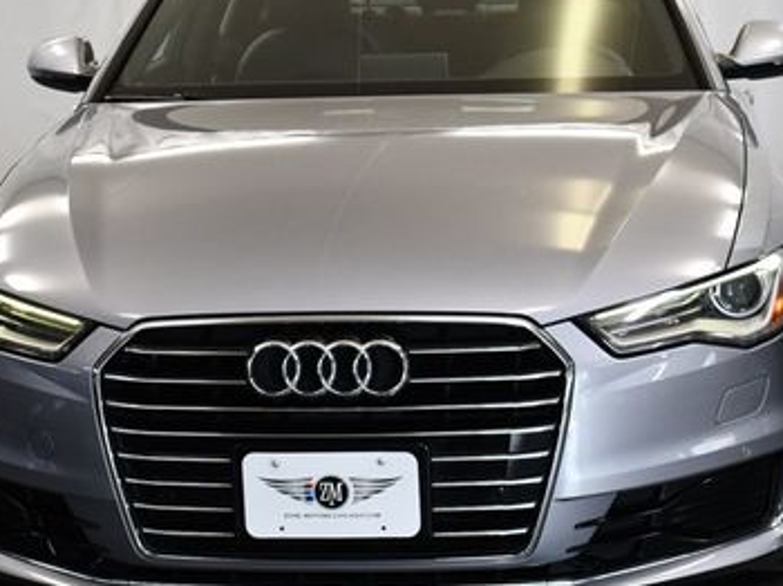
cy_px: 253
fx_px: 1989
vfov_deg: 16.8
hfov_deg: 22.3
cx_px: 378
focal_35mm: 88
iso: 800
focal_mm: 25
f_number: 4
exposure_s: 1/160
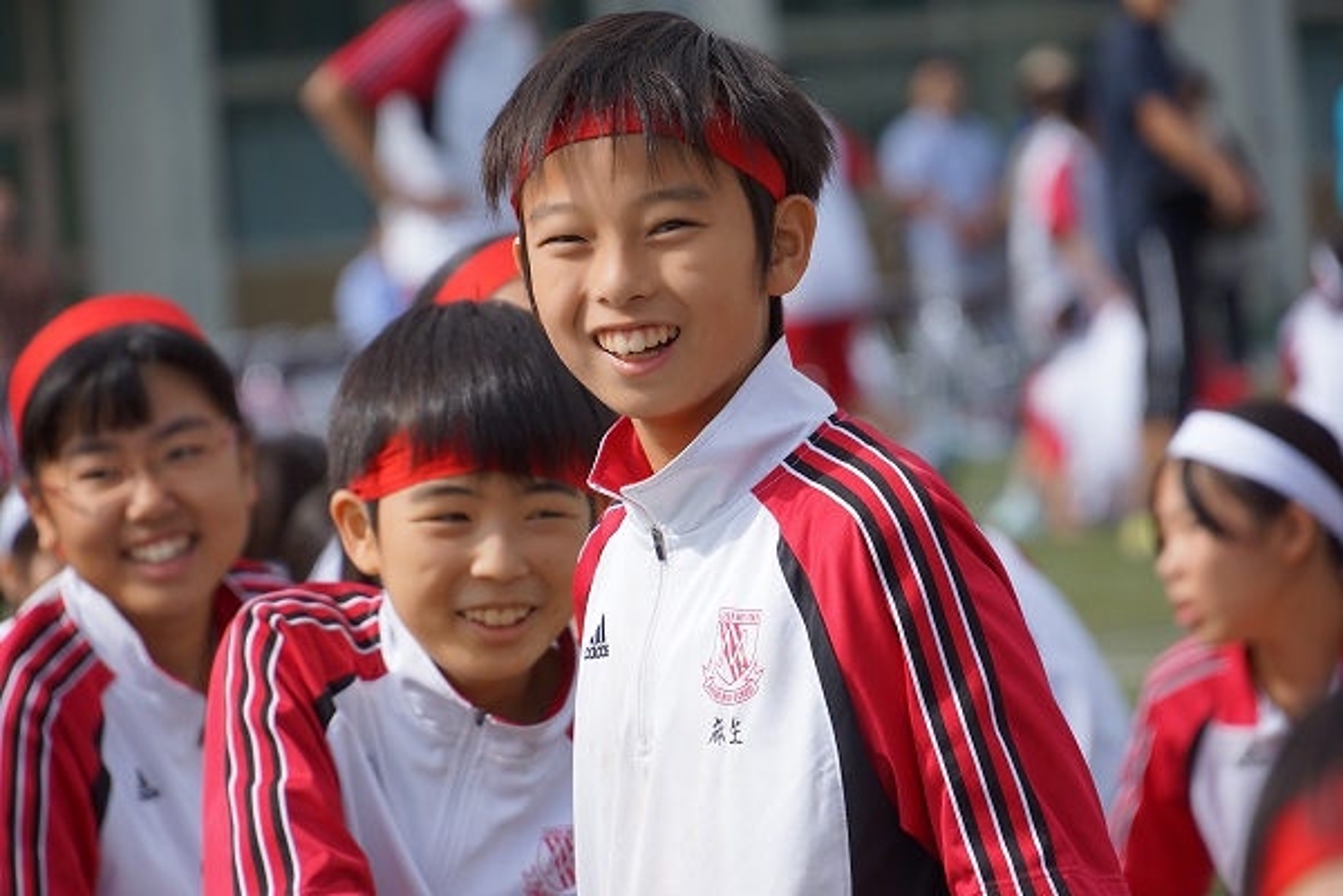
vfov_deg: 4.6
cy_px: 448
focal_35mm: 300
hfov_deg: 6.9
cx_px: 672
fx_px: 11191
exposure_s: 1/400
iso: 100
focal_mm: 200
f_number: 7.1
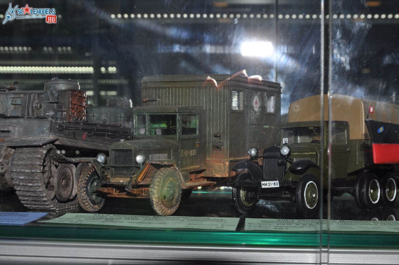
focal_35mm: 69
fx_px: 764
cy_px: 132
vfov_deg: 19.7
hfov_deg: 29.3
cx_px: 200
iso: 200
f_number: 13
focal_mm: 46
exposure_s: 1/200
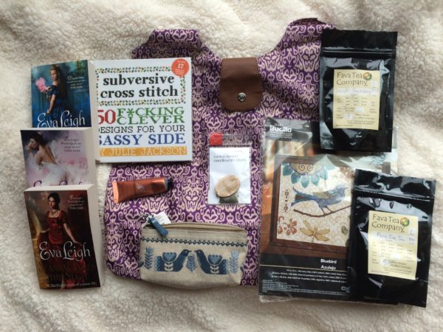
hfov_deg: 61.7
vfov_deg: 48.2
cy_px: 166
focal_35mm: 29
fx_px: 371
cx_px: 222
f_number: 2.2
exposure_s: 1/120
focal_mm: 4.15
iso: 64
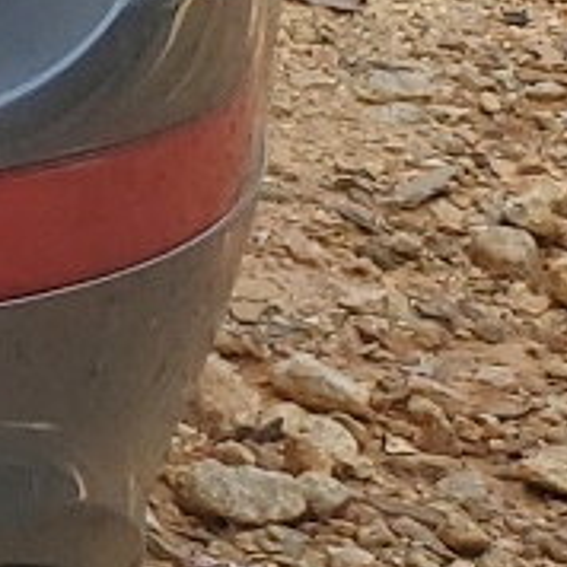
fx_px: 3817
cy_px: -682
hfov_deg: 6.5
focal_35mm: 206
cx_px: -1822
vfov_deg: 8.0
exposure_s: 1/833
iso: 50
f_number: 1.5
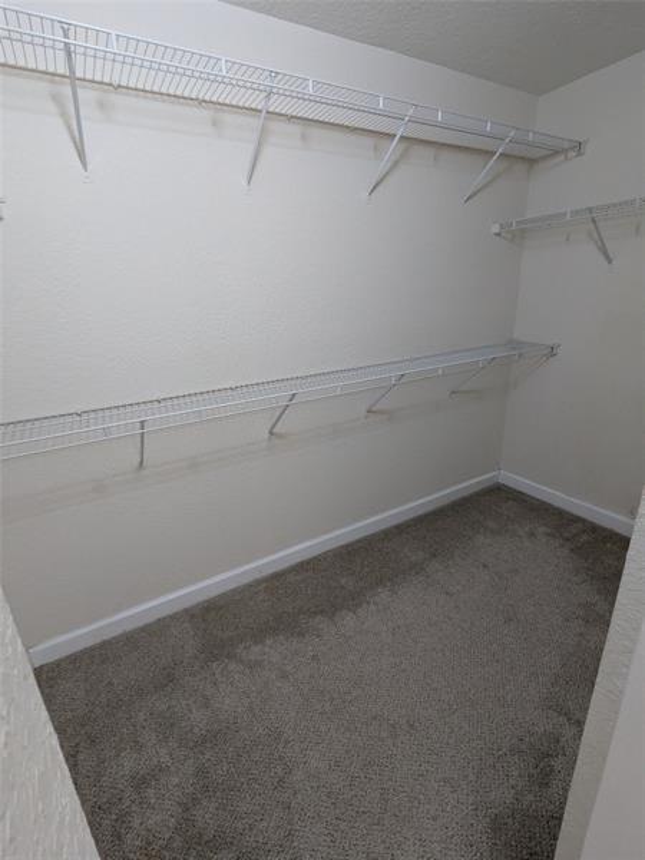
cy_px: 430
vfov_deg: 94.5
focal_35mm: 16
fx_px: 398
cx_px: 322
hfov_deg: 78.1
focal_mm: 2.35
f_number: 2.2
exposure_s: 1/40
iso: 395
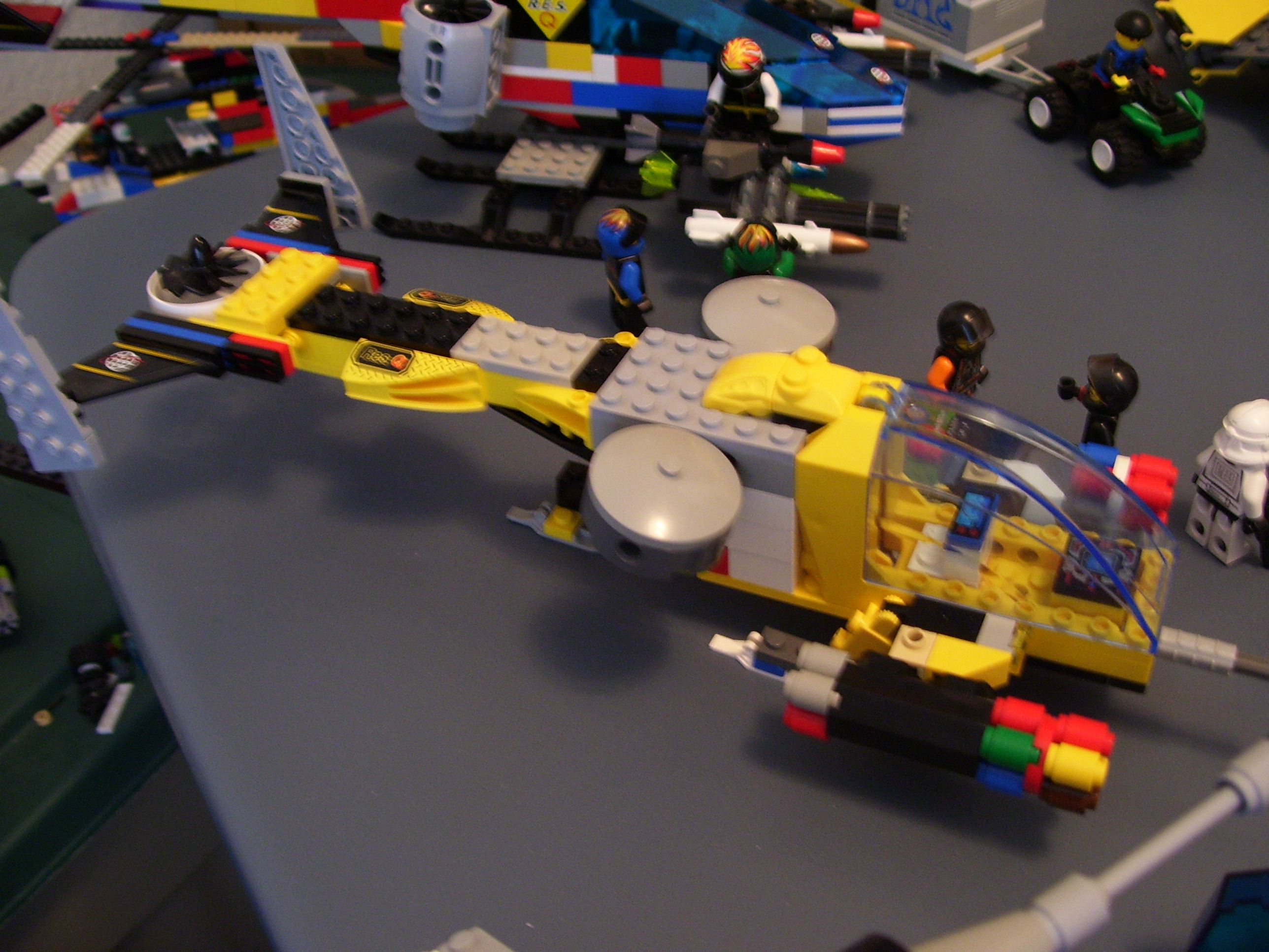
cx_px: 634
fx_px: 1356
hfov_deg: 50.1
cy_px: 476
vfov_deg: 38.7
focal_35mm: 37
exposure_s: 1/8
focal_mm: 6
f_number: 2.7
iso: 160
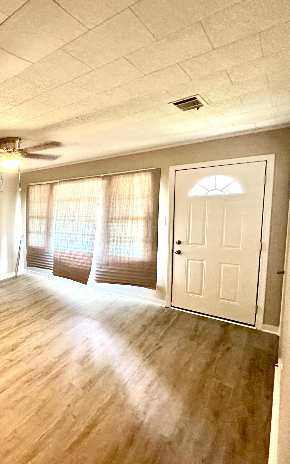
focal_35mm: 20
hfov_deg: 50.1
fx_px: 253
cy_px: 232
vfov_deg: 85.1
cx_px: 9
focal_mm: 2.22
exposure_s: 1/60
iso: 500
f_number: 2.2
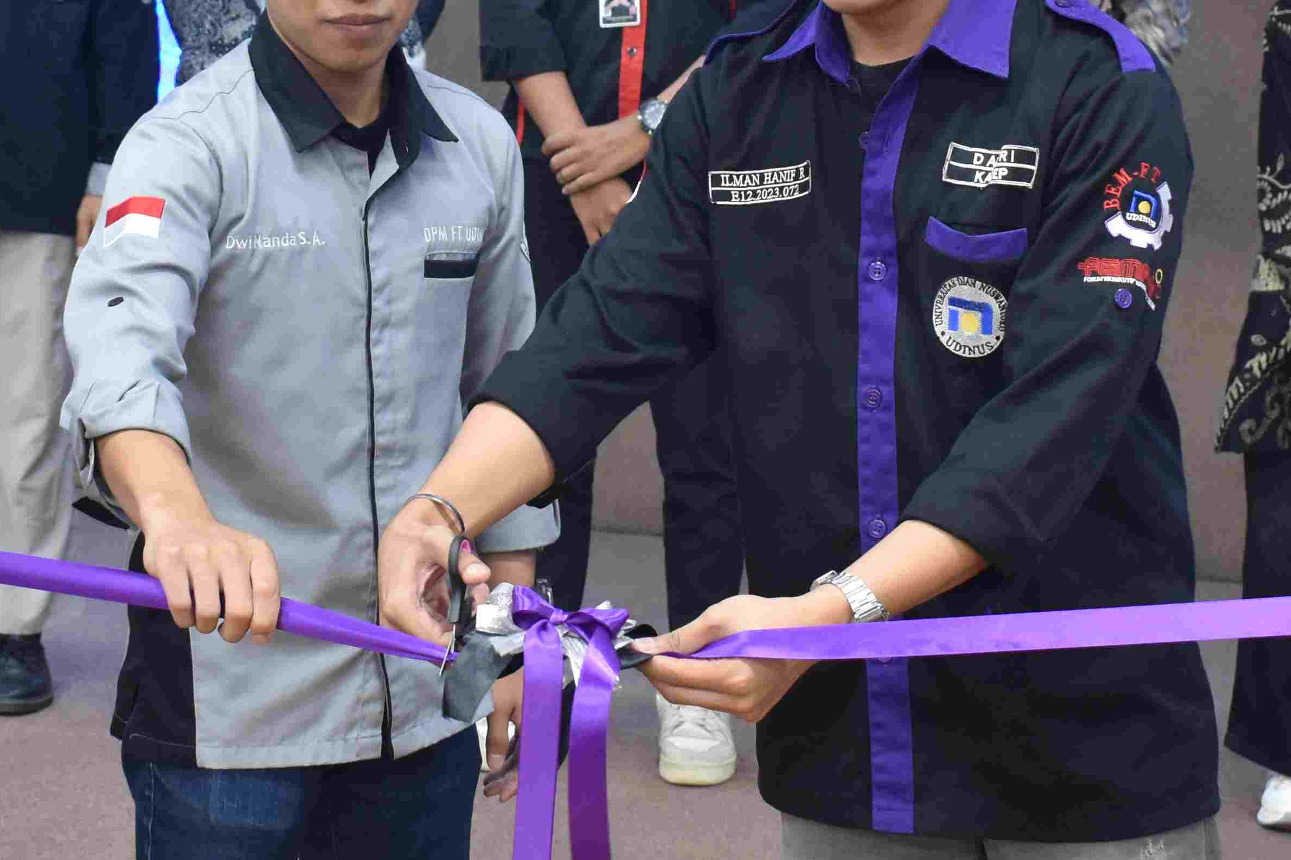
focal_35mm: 83
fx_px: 2976
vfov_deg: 16.4
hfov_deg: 24.4
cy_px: 329
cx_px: 499
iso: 1250
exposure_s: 1/30
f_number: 4
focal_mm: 22
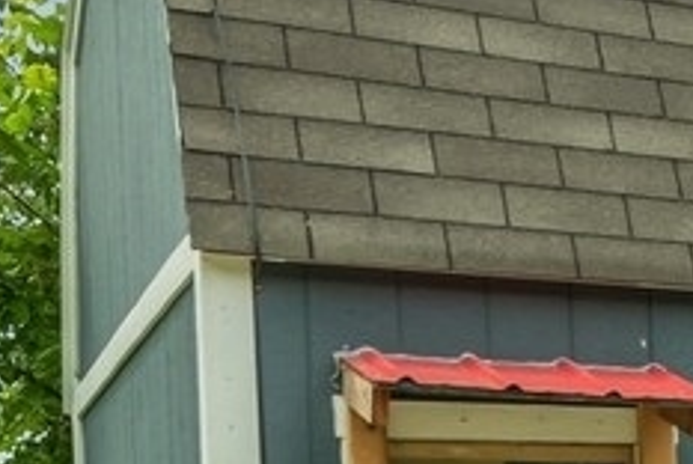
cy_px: 634
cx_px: 1240
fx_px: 1985
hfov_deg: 16.6
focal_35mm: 103
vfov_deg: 12.8
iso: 200
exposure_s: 1/250
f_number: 8
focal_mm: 15
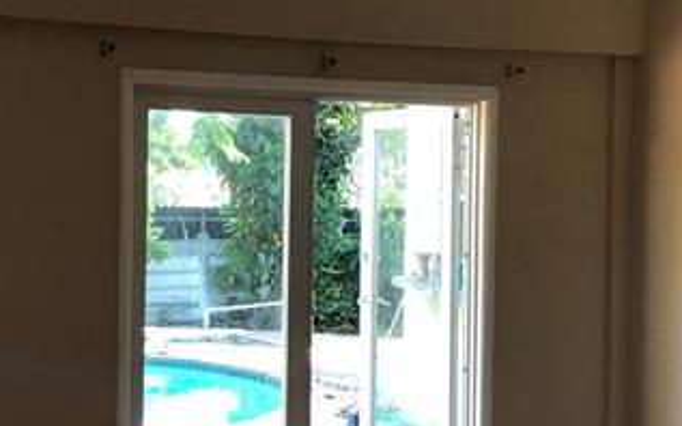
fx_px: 1394
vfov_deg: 17.4
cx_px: 237
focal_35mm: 75
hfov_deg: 27.4
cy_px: 213
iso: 32
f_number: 1.8
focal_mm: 3.99
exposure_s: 1/30
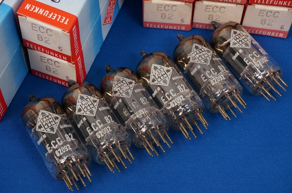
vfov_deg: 18.1
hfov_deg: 27.0
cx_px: 146
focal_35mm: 75
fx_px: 607
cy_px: 96
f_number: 13
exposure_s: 1/13
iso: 400
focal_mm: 50
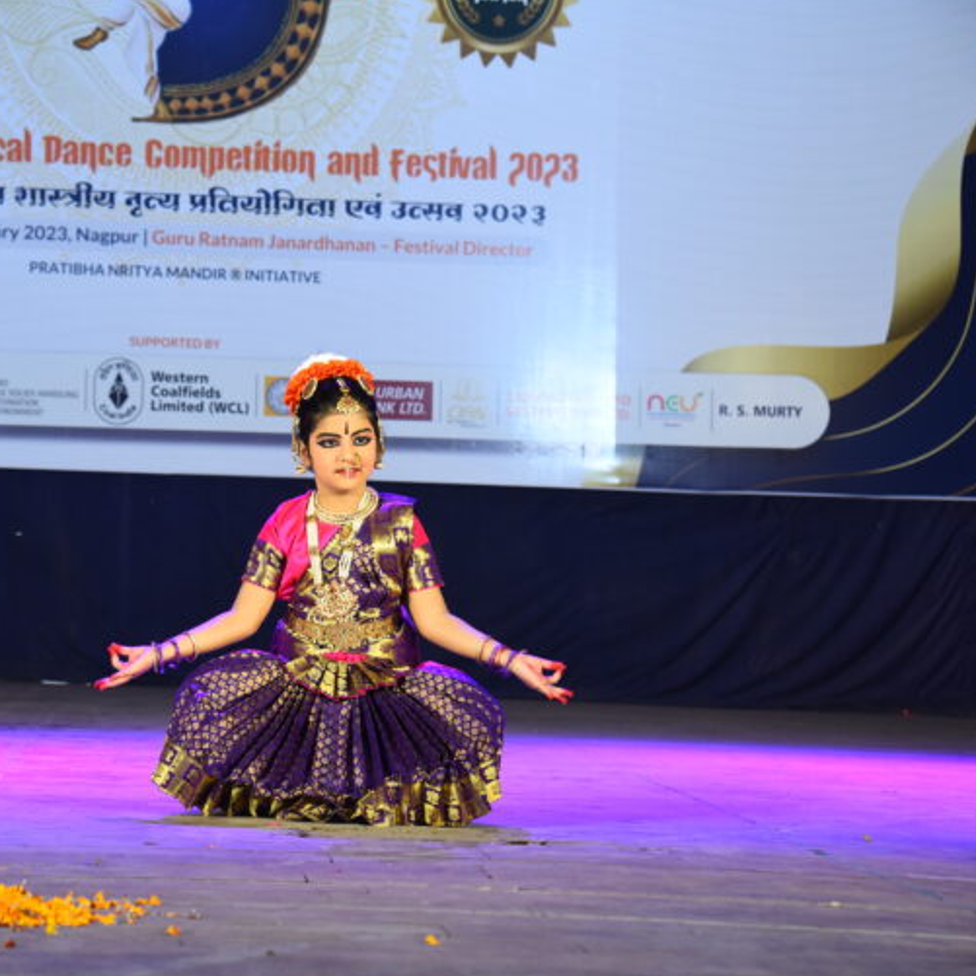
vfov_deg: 20.2
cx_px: 319
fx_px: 2743
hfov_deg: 20.1
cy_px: 490
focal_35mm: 86
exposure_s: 1/160
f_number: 5.6
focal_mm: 66
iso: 1600
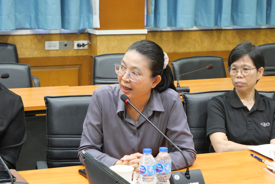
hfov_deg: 20.2
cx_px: 138
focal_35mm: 101
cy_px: 92
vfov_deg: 13.6
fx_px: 772
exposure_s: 1/30
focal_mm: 49
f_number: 5.6
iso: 3200
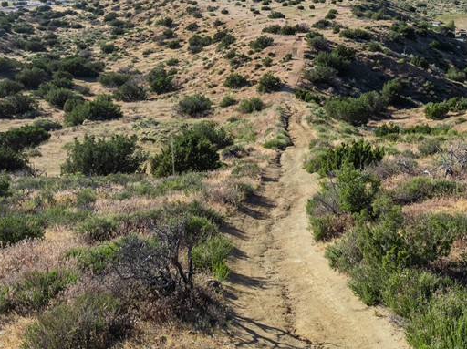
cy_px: 115
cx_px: 310
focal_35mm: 48
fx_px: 647
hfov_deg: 39.2
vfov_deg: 30.0
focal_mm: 12.29
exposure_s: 1/2500
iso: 170
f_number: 2.8
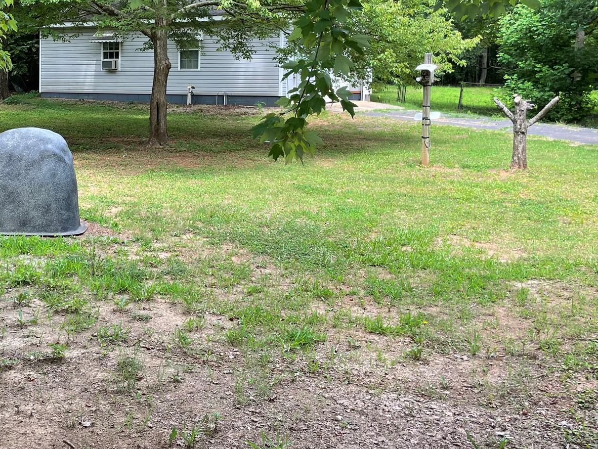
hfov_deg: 40.9
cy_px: 123
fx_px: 760
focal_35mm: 44
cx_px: 108
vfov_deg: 32.4
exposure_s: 1/337
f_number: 1.6
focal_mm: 4.2
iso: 32
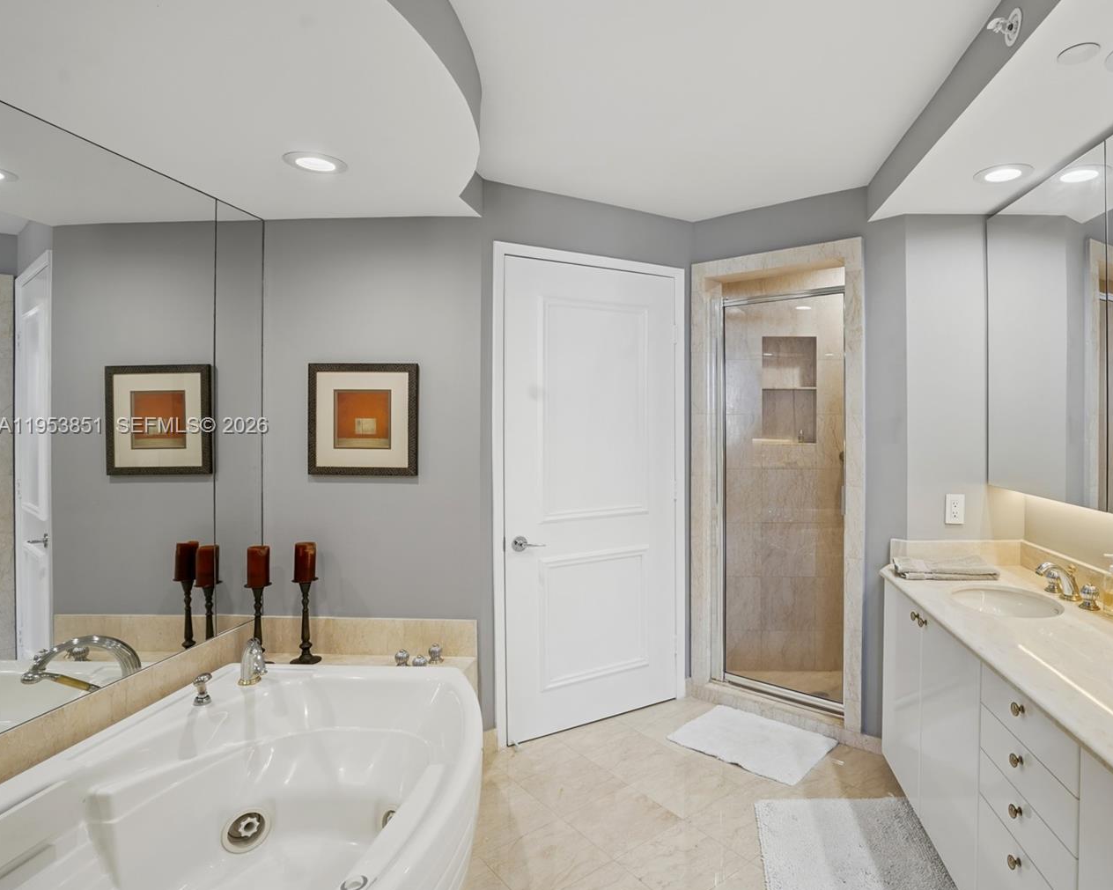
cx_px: 698
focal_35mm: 19
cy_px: 427
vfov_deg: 70.8
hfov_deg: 81.7
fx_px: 626
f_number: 8
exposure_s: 1/8
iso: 400
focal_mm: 16
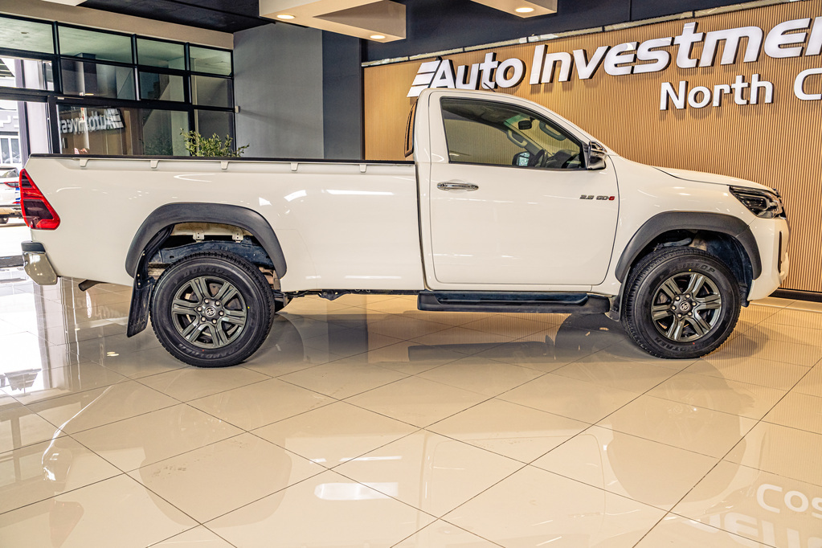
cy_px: 274
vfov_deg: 46.4
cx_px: 411
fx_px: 639
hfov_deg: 65.5
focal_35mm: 28
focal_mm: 28
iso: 640
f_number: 5.6
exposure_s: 1/200
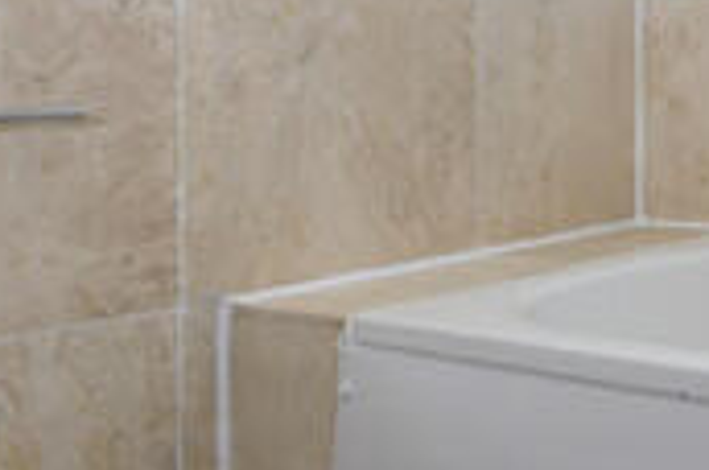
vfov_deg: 21.9
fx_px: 1199
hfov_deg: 28.4
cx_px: 866
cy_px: 91
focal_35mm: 61
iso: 500
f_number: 7.1
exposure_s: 1/500
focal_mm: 16
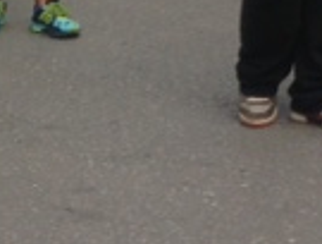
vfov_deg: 9.1
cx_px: 737
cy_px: -225
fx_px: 1455
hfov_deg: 10.9
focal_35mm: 156
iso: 50
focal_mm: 4.12
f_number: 2.4
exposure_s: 1/1427
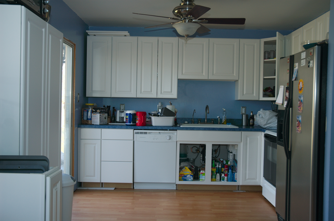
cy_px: 110
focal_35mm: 38
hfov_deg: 51.4
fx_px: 347
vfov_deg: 35.3
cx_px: 167
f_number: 4
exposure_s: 1/60
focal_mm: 25
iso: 200
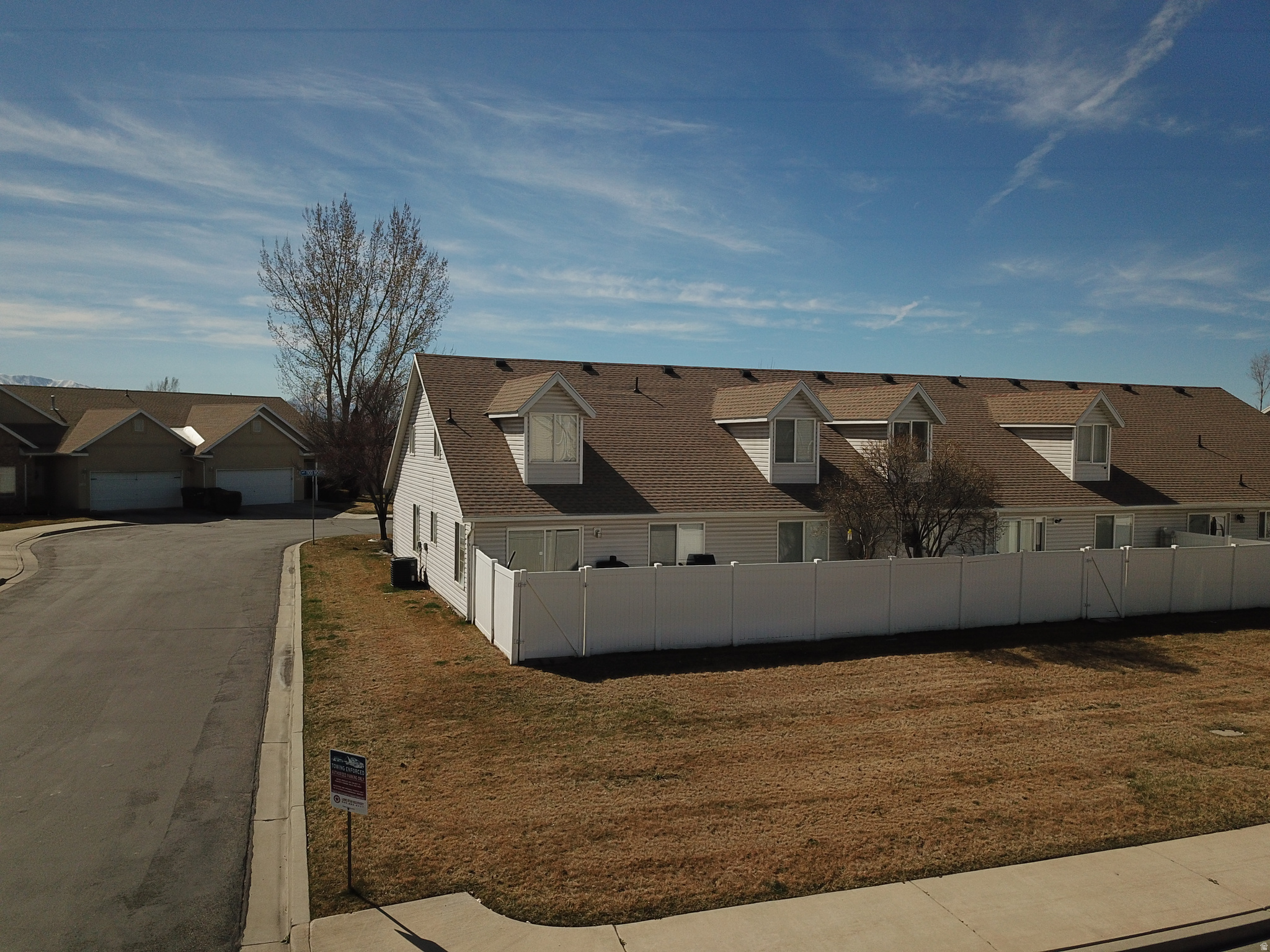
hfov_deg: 67.3
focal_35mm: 26
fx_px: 954
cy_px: 476
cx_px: 635
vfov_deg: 53.1
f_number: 2.2
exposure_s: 1/4098
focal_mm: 4.7
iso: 100
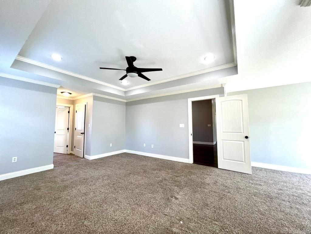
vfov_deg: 89.9
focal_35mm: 13
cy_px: 117
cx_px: 156
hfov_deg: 106.2
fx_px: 117
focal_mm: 1.57
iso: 200
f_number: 1.8
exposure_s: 1/120
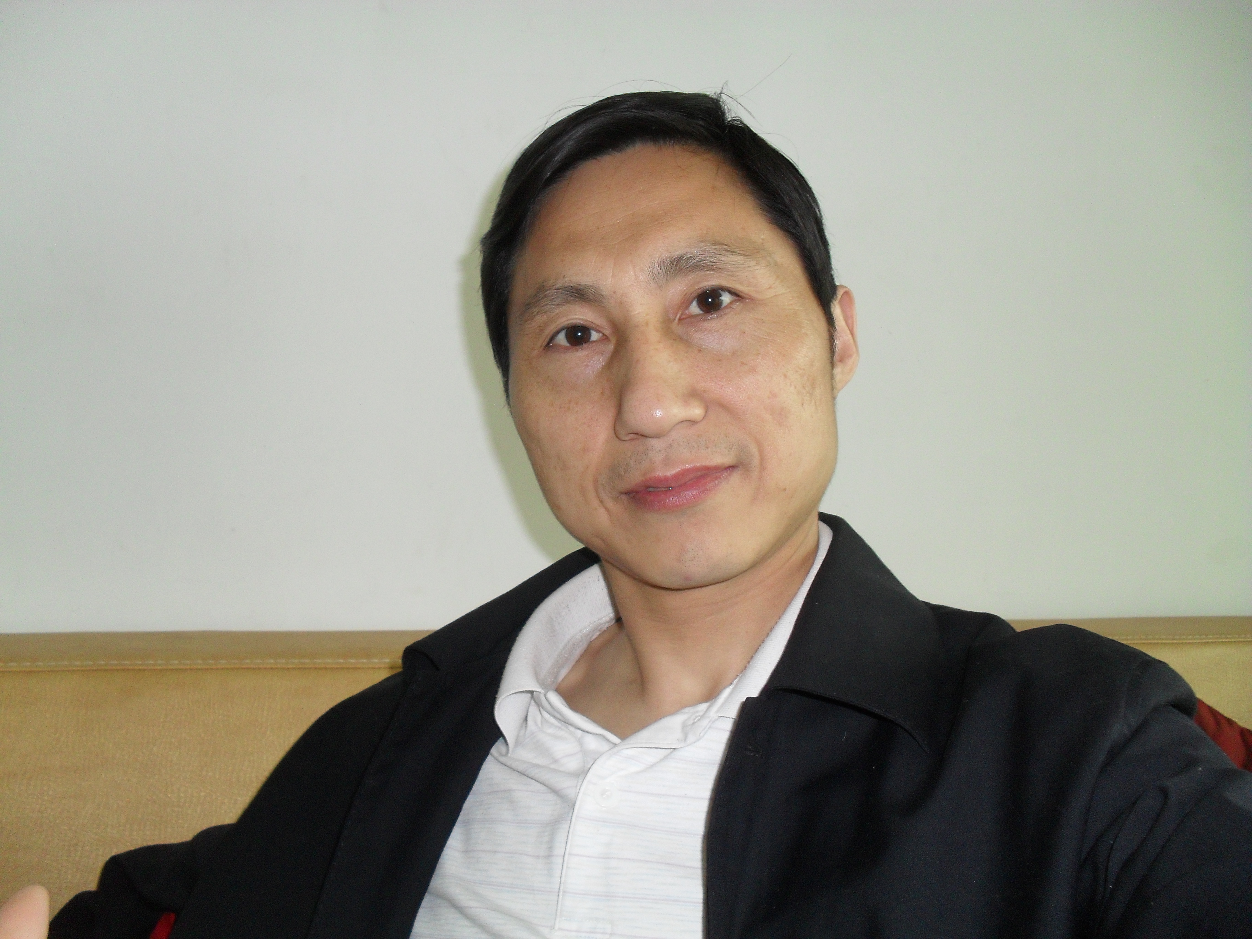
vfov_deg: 40.7
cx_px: 626
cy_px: 470
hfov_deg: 52.6
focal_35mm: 35
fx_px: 1266
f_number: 3.2
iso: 200
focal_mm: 6.3
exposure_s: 1/45
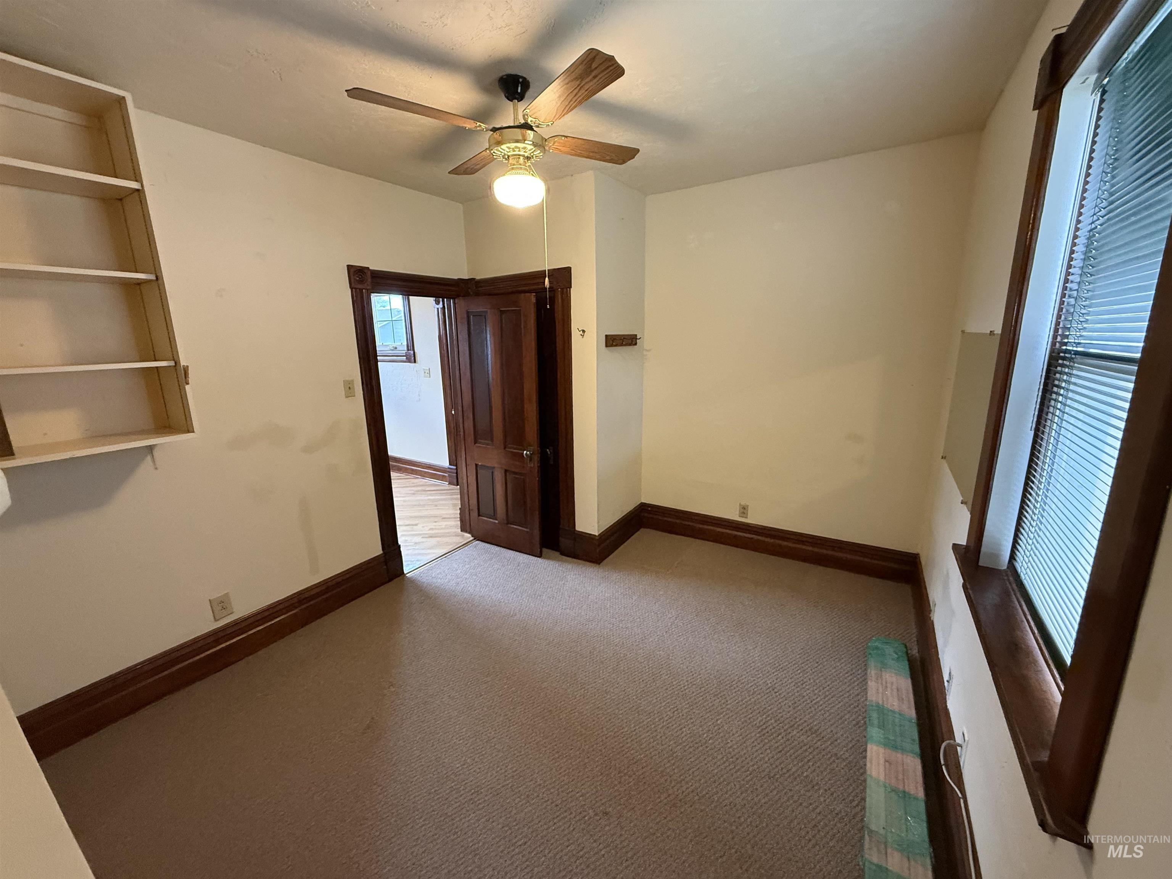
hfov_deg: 102.1
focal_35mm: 14
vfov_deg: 85.7
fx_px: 474
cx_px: 586
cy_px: 440
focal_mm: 2.22
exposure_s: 1/60
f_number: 2.2
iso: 500
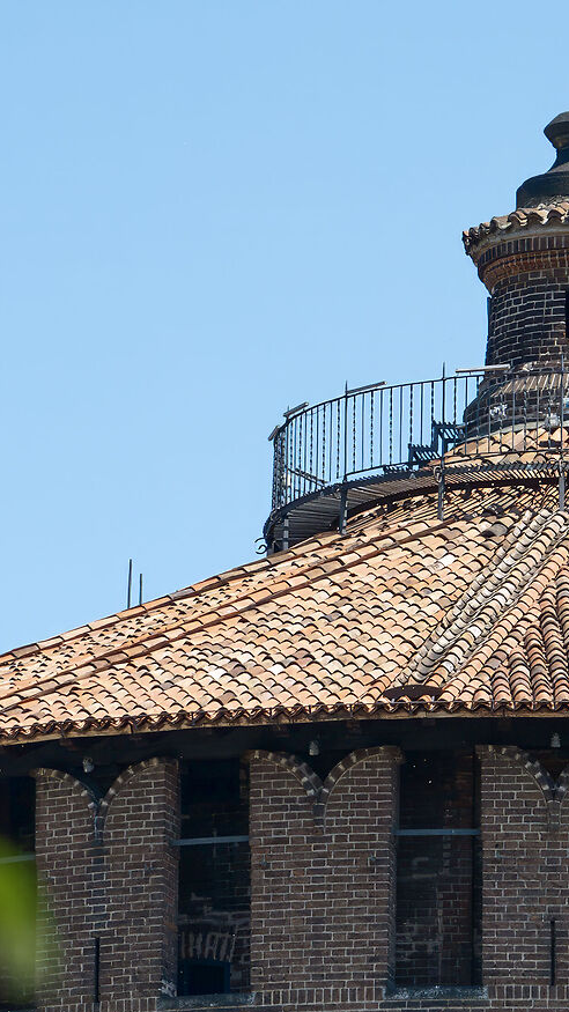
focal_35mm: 523
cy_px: 916
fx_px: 14032
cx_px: 554
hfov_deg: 2.3
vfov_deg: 4.1
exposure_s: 1/3200
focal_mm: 182
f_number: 7.1
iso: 1250
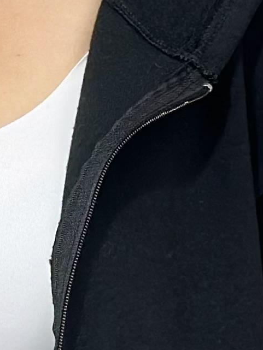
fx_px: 3058
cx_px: -20
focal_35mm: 302
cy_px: 293
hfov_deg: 4.9
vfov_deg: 6.5
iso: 125
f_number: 1.78
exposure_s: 1/100
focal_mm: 6.86
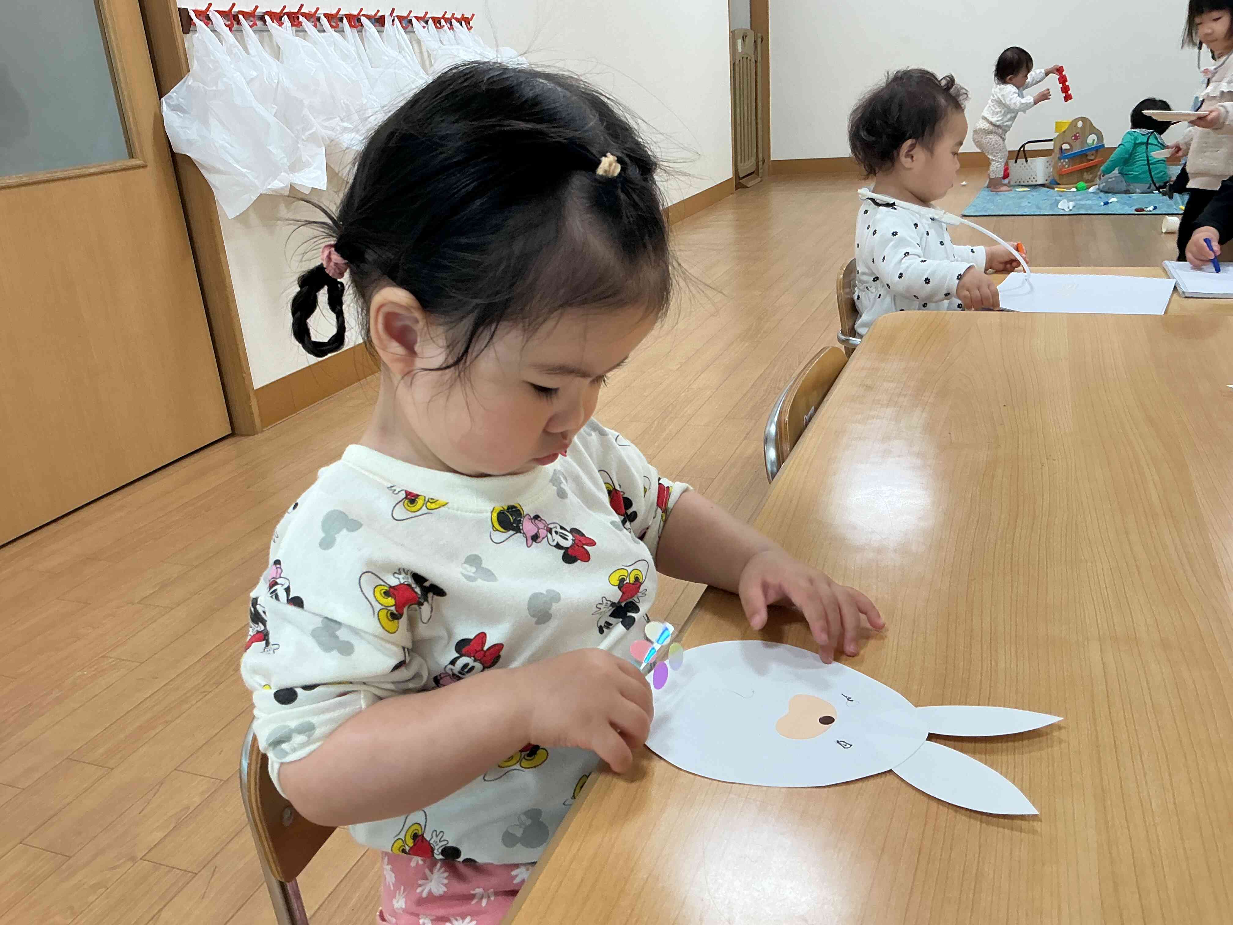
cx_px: 616
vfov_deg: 48.2
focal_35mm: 29
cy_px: 462
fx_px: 1033
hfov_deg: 61.7
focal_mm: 3
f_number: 1.8
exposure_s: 1/60
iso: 40
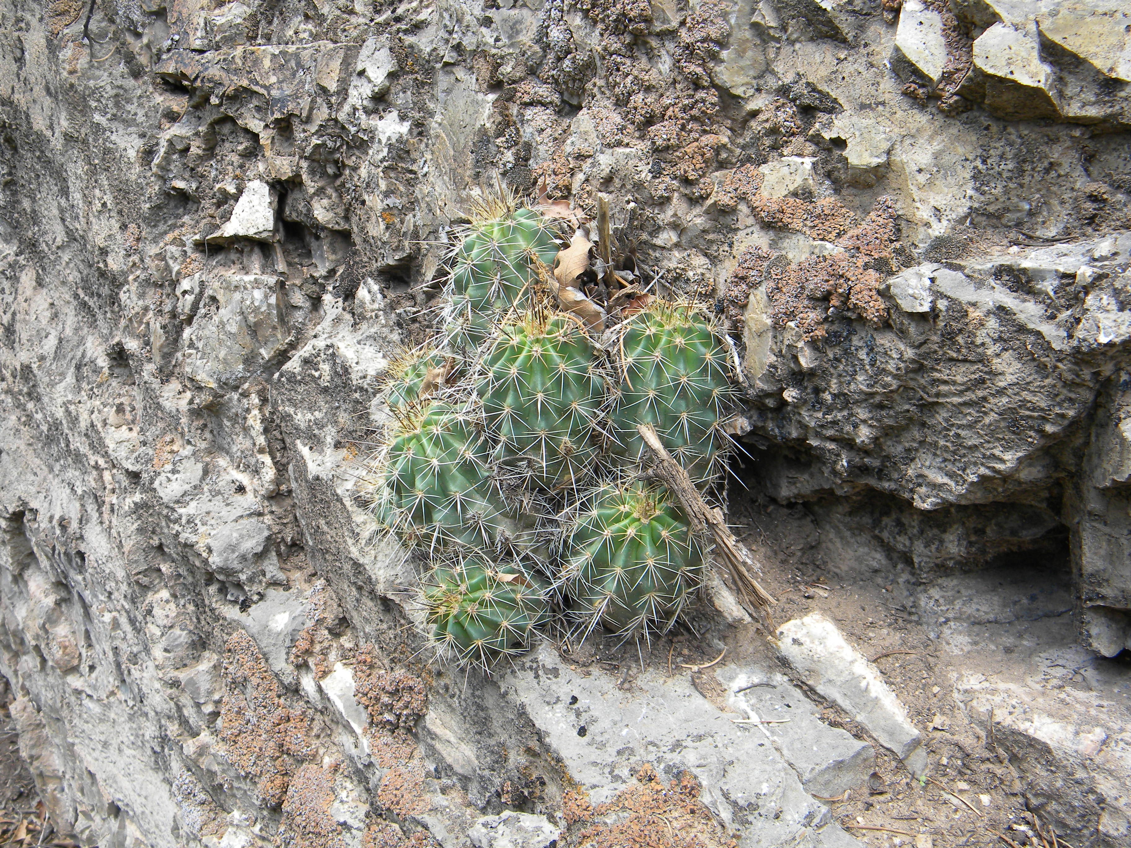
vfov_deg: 35.1
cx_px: 566
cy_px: 424
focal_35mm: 41
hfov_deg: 45.8
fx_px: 1340
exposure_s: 1/120
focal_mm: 7.3
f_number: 3.8
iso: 80
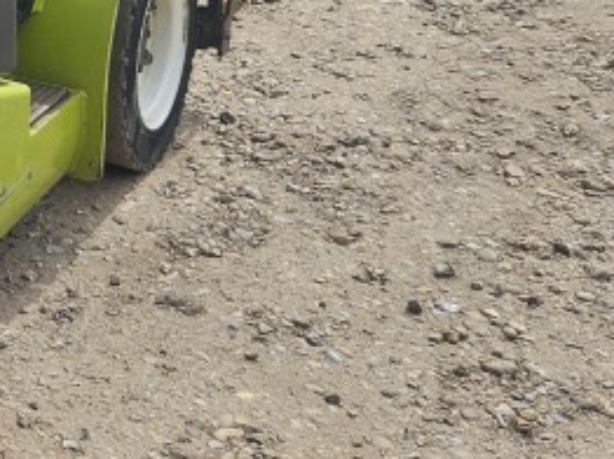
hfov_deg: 19.3
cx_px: -286
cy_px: -215
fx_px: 1595
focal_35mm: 90
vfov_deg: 15.2
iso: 25
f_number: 1.8
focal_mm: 5.4
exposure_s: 1/1505
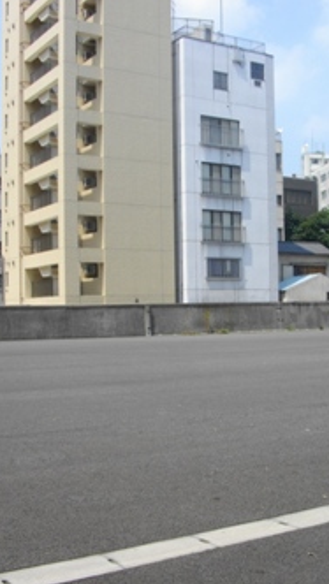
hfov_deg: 25.2
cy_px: 294
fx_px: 728
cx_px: 238
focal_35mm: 47
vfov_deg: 43.7
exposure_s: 1/400
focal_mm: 5.7
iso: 100
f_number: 5.5
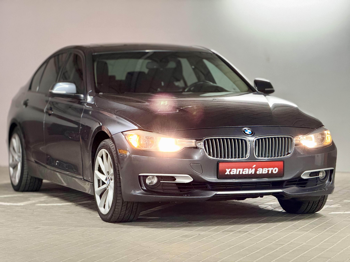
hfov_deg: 16.4
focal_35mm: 120
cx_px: 175
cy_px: 131
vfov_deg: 12.3
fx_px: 1213
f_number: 2.8
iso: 400
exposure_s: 1/53
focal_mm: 15.66
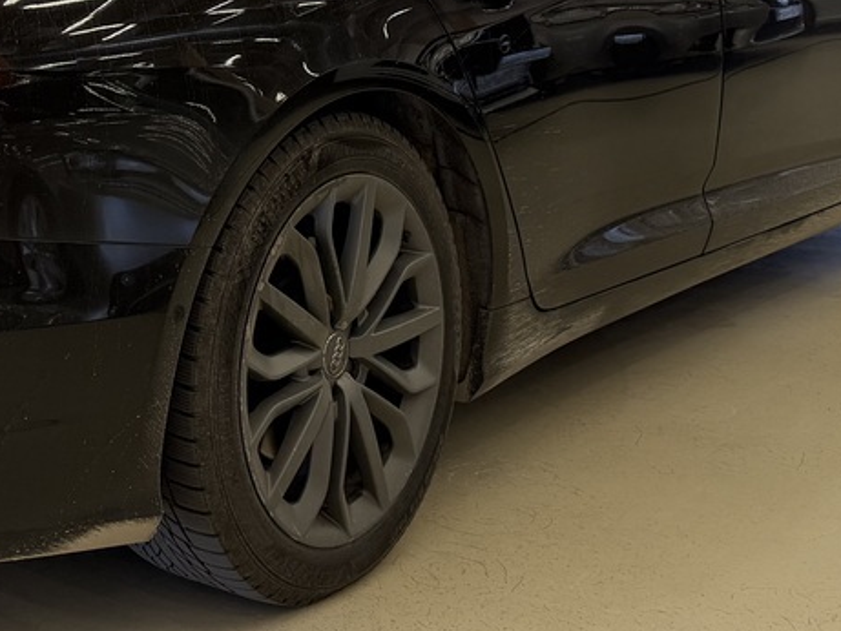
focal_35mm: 75
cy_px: -57
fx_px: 1823
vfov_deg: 18.9
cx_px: 62
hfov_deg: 25.1
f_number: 1.78
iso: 80
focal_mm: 6.76
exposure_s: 1/100
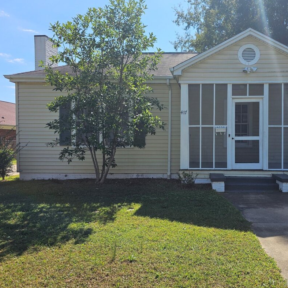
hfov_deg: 51.7
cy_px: 138
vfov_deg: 52.5
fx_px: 292
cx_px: 189
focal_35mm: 31
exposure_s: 1/512
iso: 10
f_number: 1.7
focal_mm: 6.3
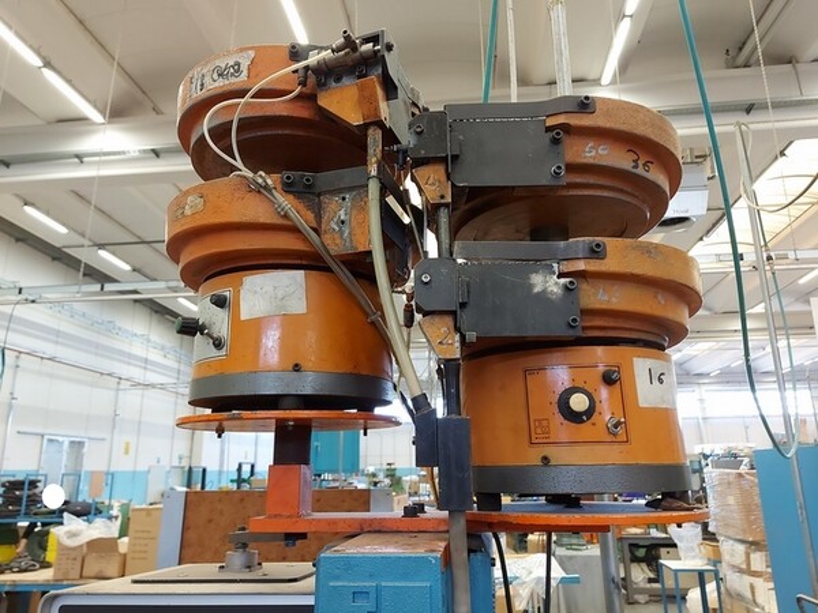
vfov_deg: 56.8
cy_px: 306
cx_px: 409
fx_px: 567
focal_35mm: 24
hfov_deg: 71.6
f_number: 1.8
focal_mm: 5.23
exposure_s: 1/30
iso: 160
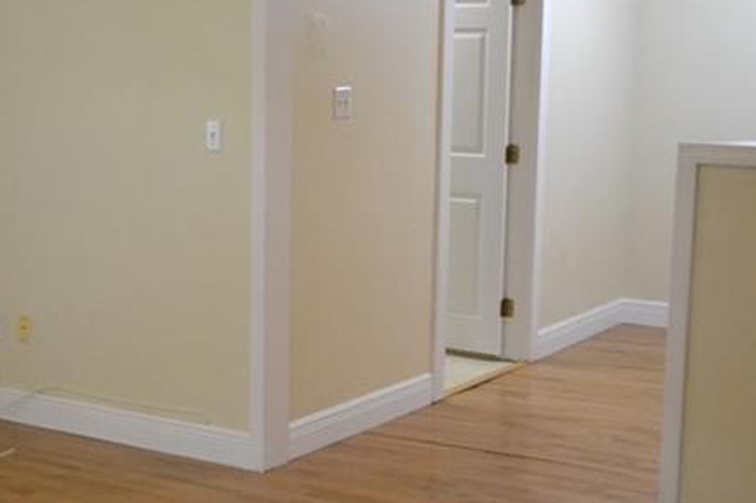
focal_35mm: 71
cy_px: 250
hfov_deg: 28.1
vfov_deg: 19.2
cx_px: 189
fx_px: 1490
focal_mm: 20
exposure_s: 1/60
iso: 3200
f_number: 5.6
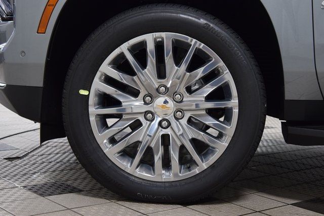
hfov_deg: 31.9
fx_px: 567
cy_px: 108
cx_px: 162
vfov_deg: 21.6
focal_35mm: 63
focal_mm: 42
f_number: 5.6
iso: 1600
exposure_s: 1/60
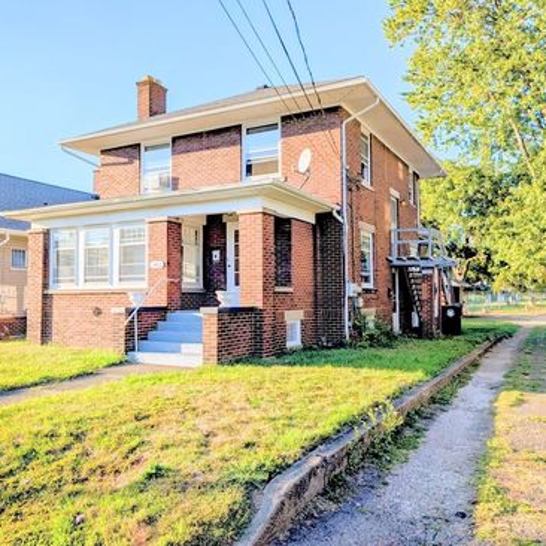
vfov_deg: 55.6
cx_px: 243
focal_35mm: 29
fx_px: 518
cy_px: 267
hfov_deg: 55.5
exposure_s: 1/4950
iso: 20
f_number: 1.68
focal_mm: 6.9
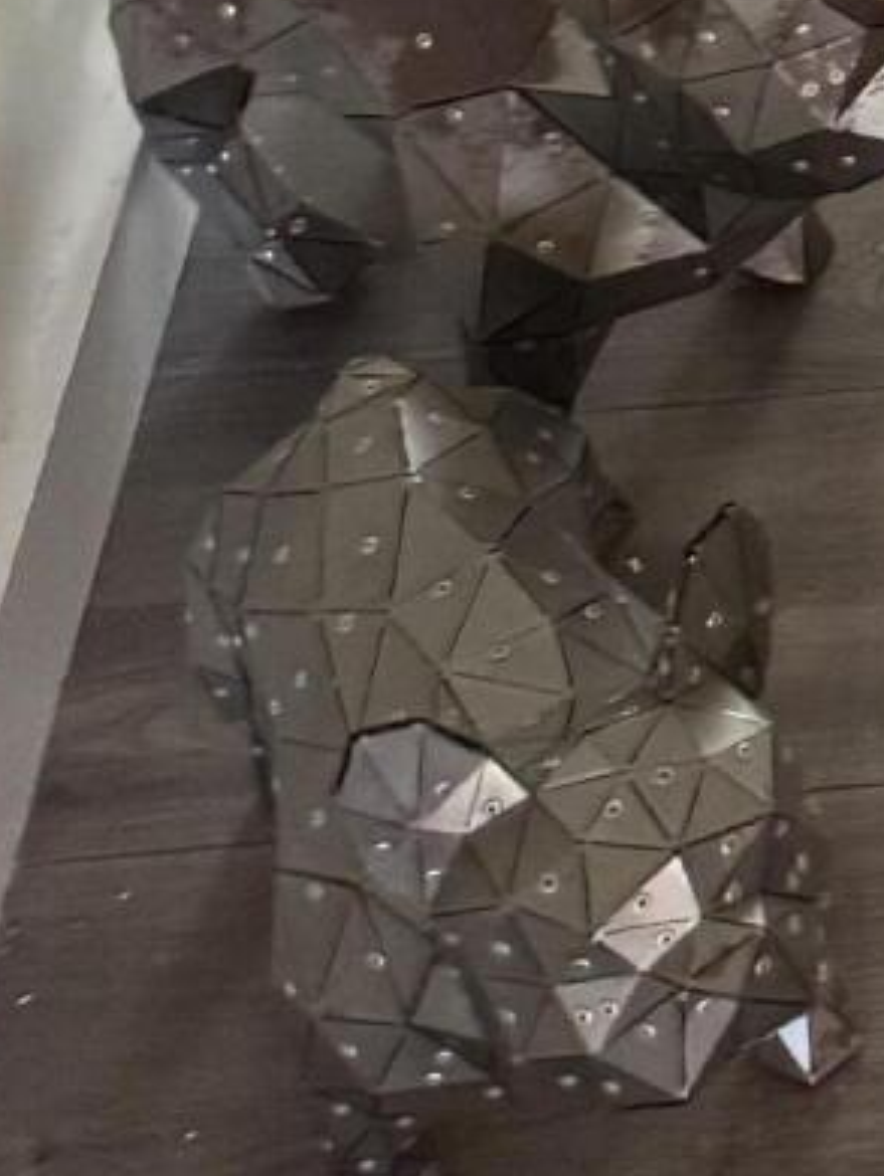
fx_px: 4184
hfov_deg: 10.2
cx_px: 2221
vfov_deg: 13.3
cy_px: -1327
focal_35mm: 123
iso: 160
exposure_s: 1/60
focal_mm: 6.76
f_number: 1.78
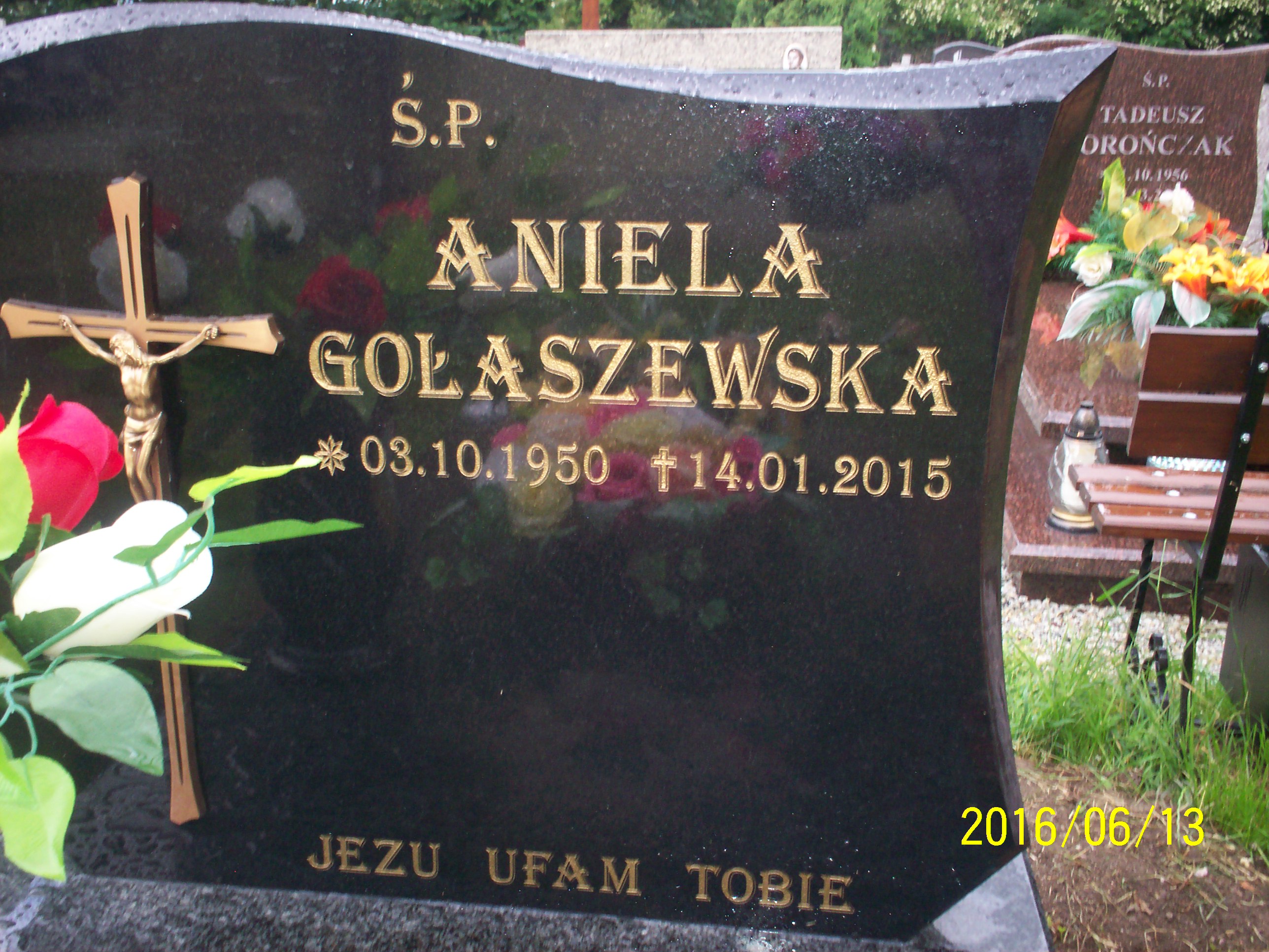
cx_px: 634
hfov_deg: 51.4
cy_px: 476
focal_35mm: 36
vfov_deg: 39.7
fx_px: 1320
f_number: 4.5
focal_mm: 6
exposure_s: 1/60
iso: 140
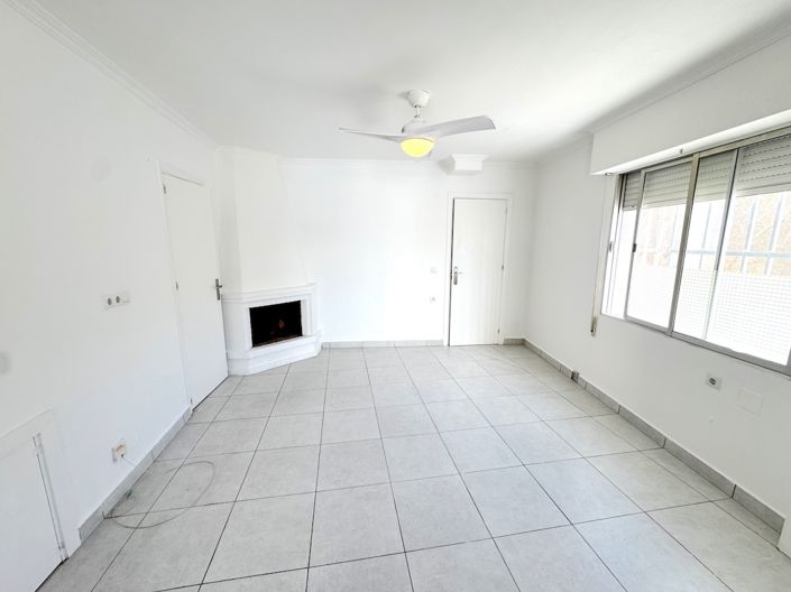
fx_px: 320
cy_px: 296
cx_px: 396
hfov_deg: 102.1
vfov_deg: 85.6
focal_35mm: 14
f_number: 2.2
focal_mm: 2.22
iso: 40
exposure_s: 1/145
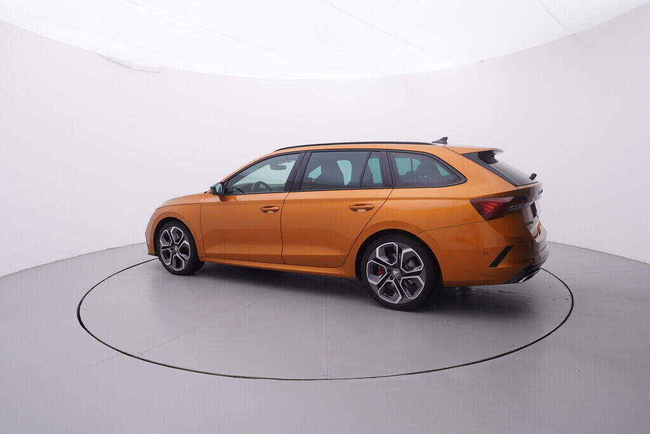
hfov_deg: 77.3
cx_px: 325
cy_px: 217
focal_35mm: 22
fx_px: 406
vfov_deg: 56.2
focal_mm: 15
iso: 200
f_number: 5
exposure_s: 1/80
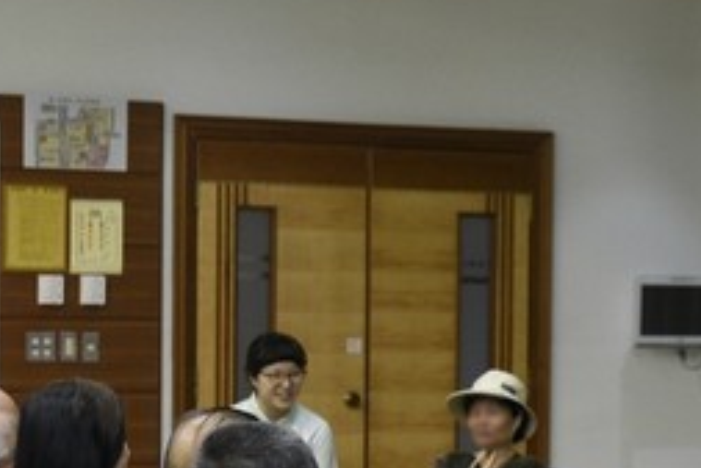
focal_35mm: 114
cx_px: 612
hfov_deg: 17.7
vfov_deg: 12.0
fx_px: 2221
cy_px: 381
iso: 3200
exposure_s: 1/80
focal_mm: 48
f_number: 4.5
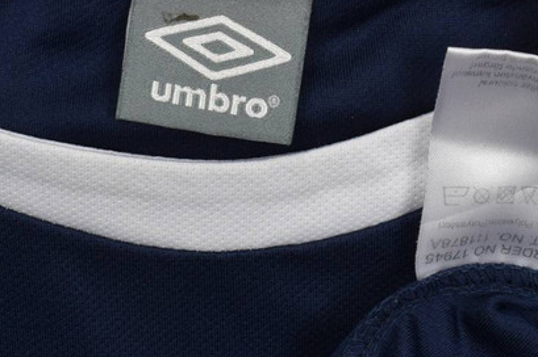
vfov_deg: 13.6
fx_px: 1482
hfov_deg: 20.5
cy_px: 22
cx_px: 178
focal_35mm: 99
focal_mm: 27
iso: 400
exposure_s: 1/60
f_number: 11
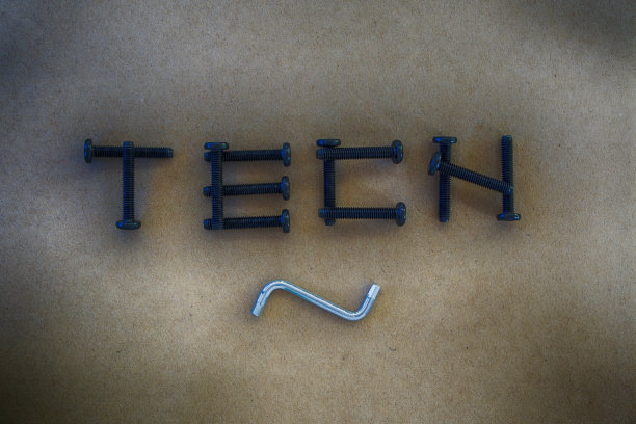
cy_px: 212
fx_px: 1219
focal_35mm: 69
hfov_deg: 29.2
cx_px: 318
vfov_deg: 19.7
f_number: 11
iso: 100
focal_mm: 46
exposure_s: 2.5
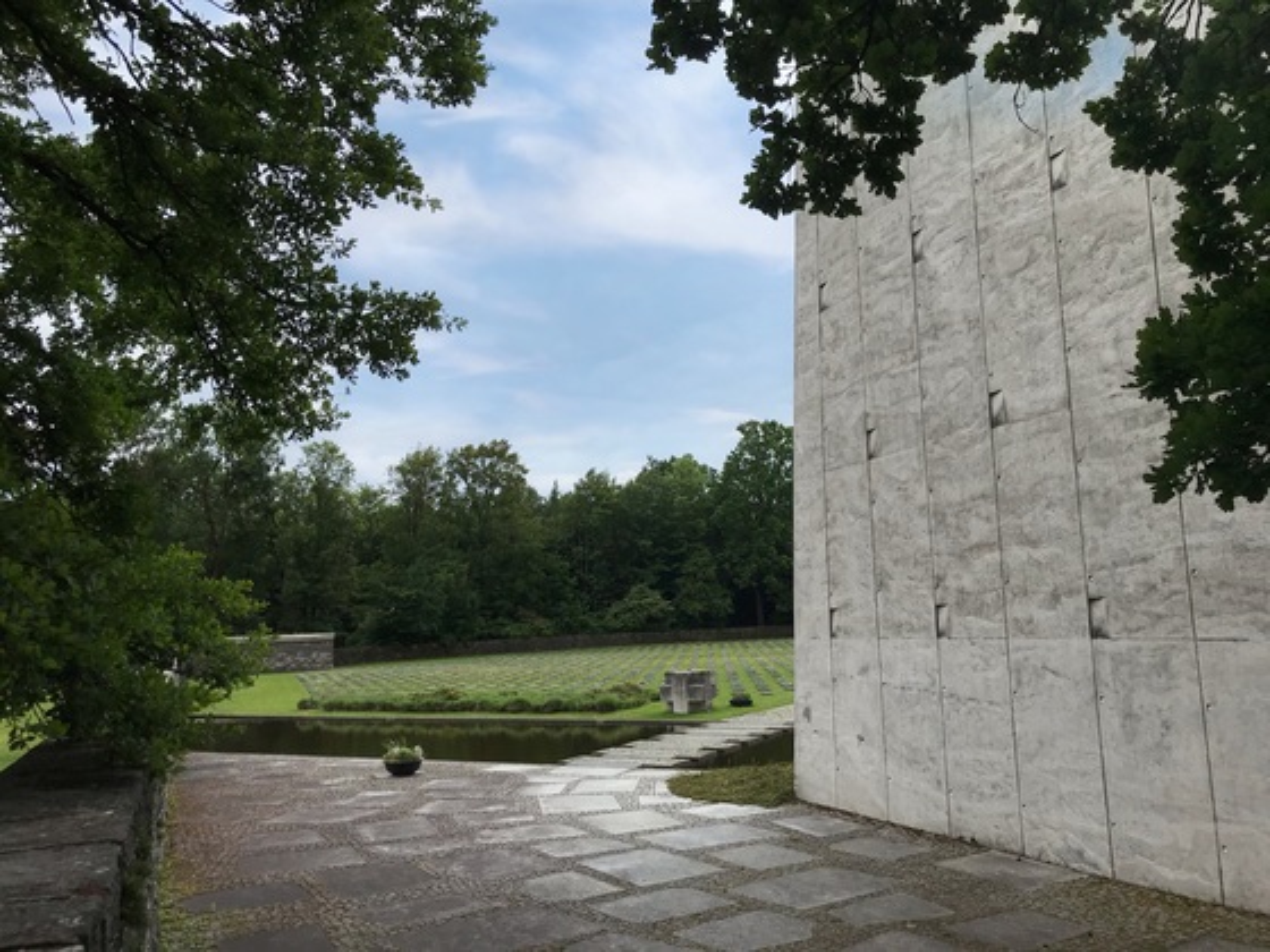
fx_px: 1027
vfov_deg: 49.7
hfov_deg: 63.4
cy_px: 476
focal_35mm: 28
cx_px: 635
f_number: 1.8
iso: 20
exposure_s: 1/1709
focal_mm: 3.99
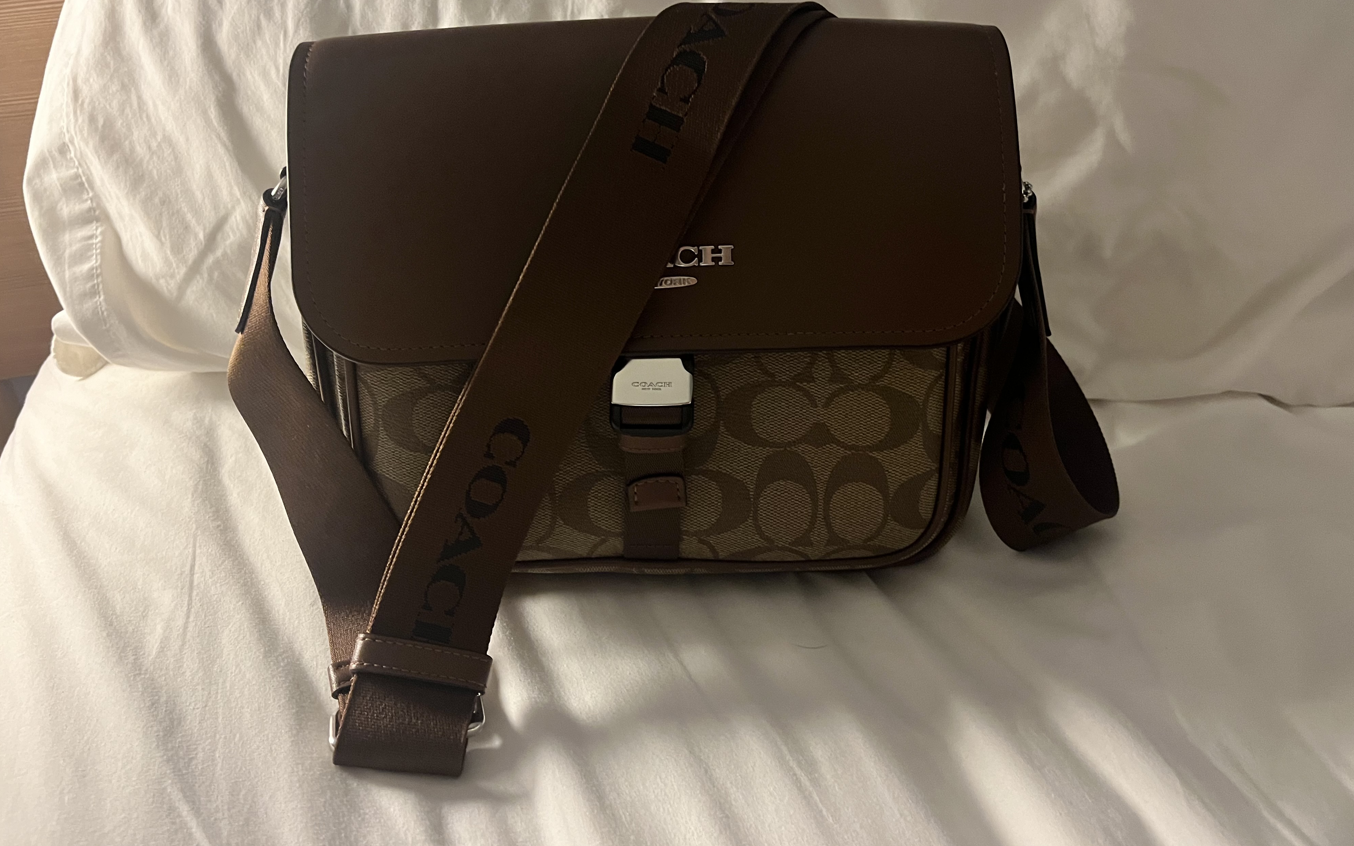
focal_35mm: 28
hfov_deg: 66.5
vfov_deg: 44.3
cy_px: 334
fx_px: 1033
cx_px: 674
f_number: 1.6
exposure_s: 1/30
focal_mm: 5.1
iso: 500
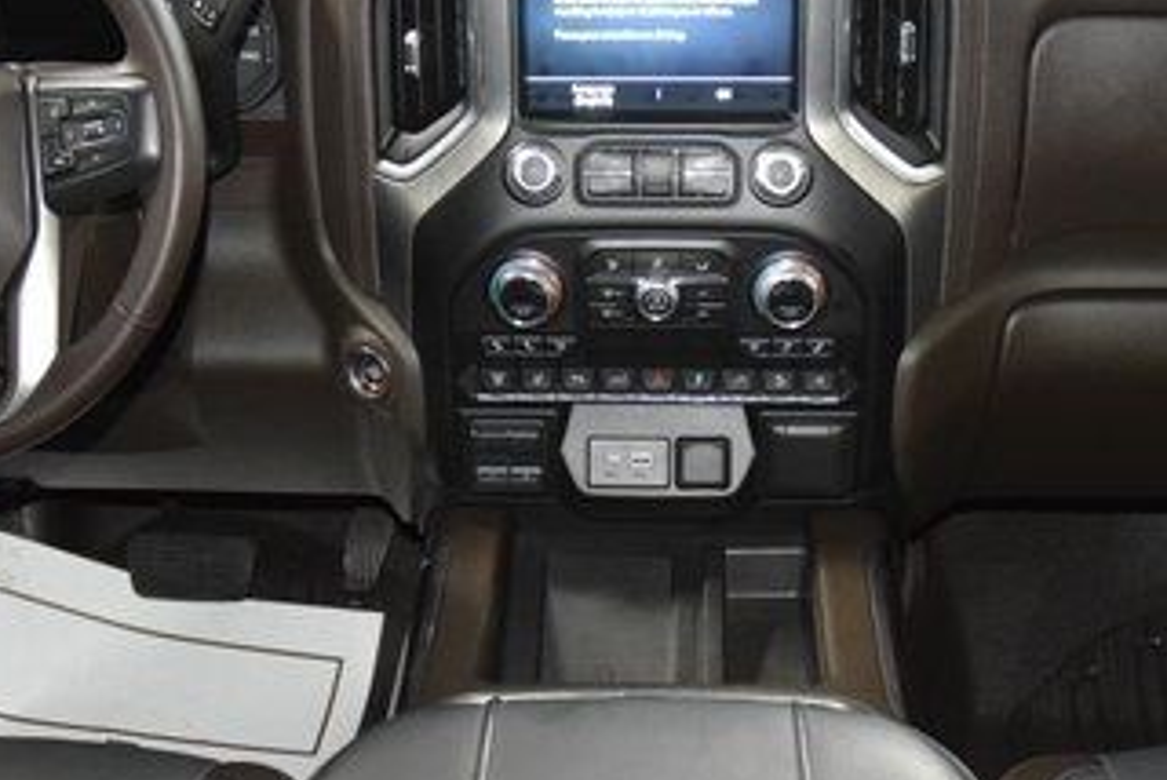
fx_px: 1752
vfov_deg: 25.1
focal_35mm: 54
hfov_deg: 36.8
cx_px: 653
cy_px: 472
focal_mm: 18
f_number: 3.5
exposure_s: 1/40
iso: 3200
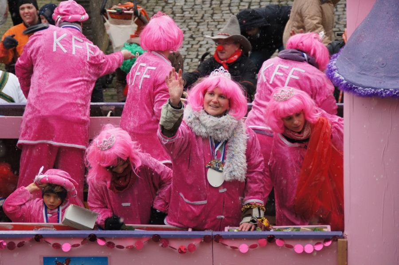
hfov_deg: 13.1
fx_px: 1744
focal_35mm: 158
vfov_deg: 8.7
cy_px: 132
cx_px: 200
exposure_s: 1/160
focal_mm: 105
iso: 1250
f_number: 5.6
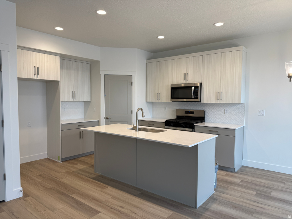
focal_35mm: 24
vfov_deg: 56.8
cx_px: 146
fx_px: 202
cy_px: 110
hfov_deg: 71.6
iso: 80
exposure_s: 1/120
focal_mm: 6.76
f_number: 1.78
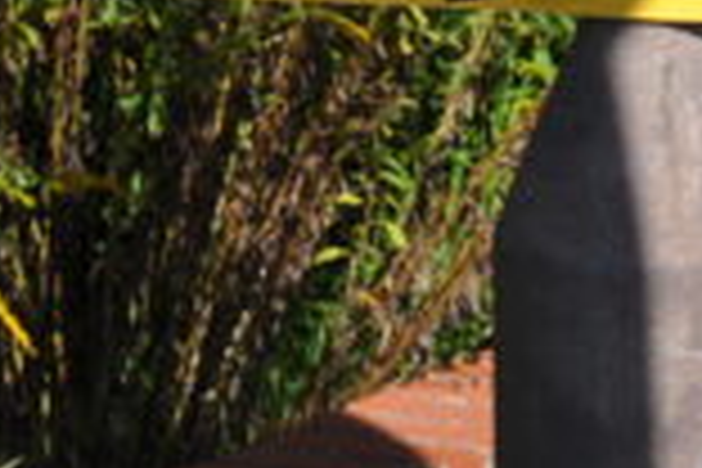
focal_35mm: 185
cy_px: -410
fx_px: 3607
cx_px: 486
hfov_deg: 11.1
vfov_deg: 7.2
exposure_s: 1/320
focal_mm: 32
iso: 200
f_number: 9
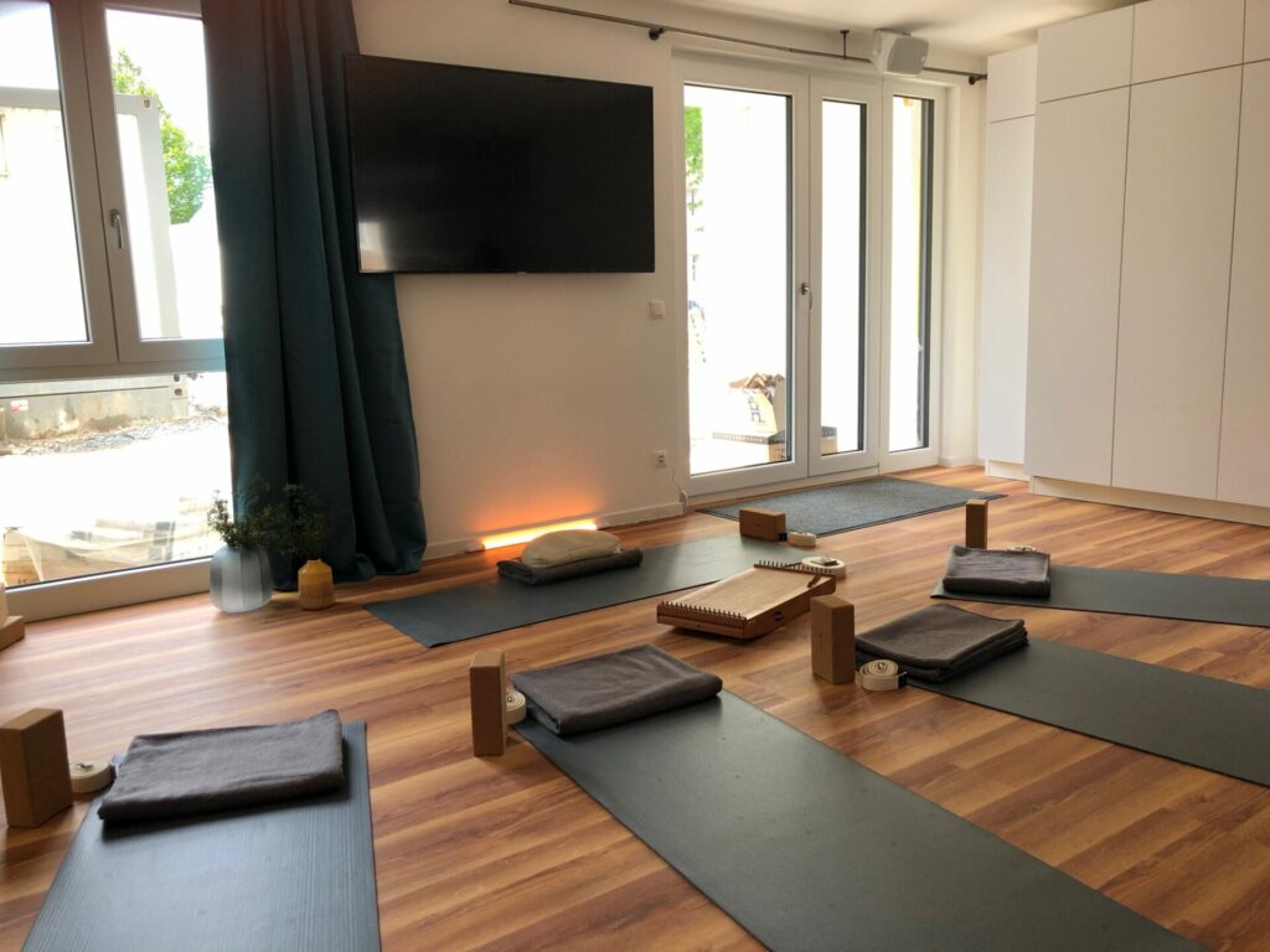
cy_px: 476
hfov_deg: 63.4
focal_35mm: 28
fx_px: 1027
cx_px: 635
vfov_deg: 49.7
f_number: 1.8
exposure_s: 1/59
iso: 25
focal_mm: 3.99
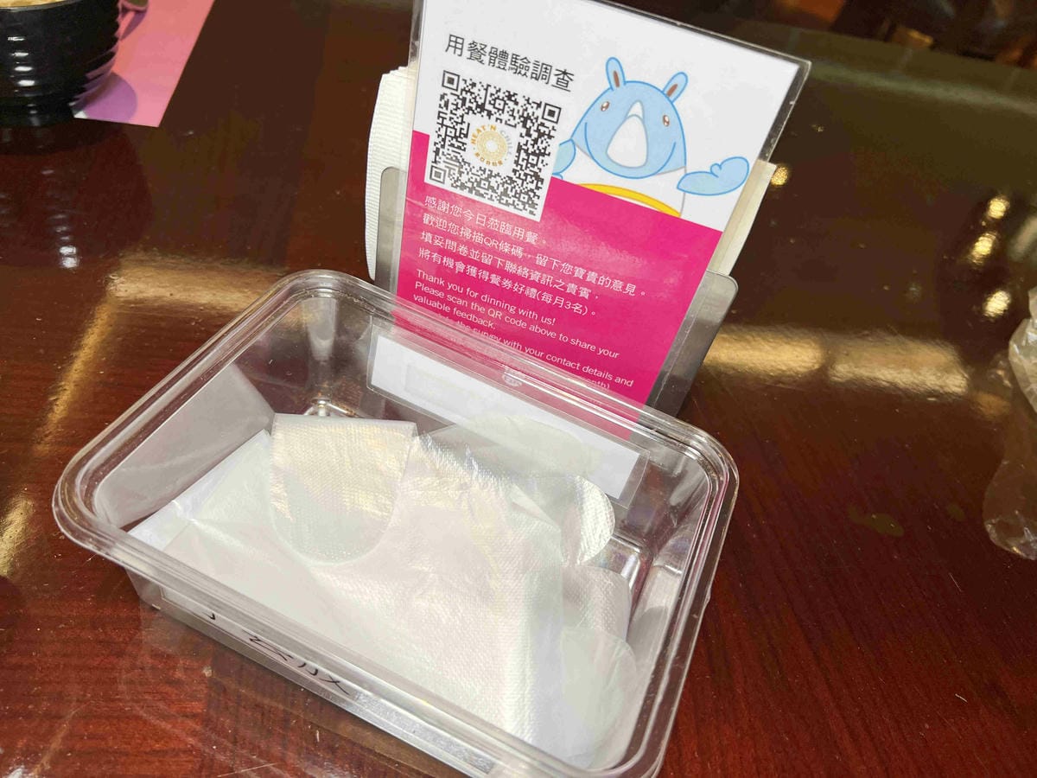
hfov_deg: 67.3
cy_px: 389
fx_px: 779
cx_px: 518
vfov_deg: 53.1
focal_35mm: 26
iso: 50
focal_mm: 5.7
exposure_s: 1/120
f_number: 1.5
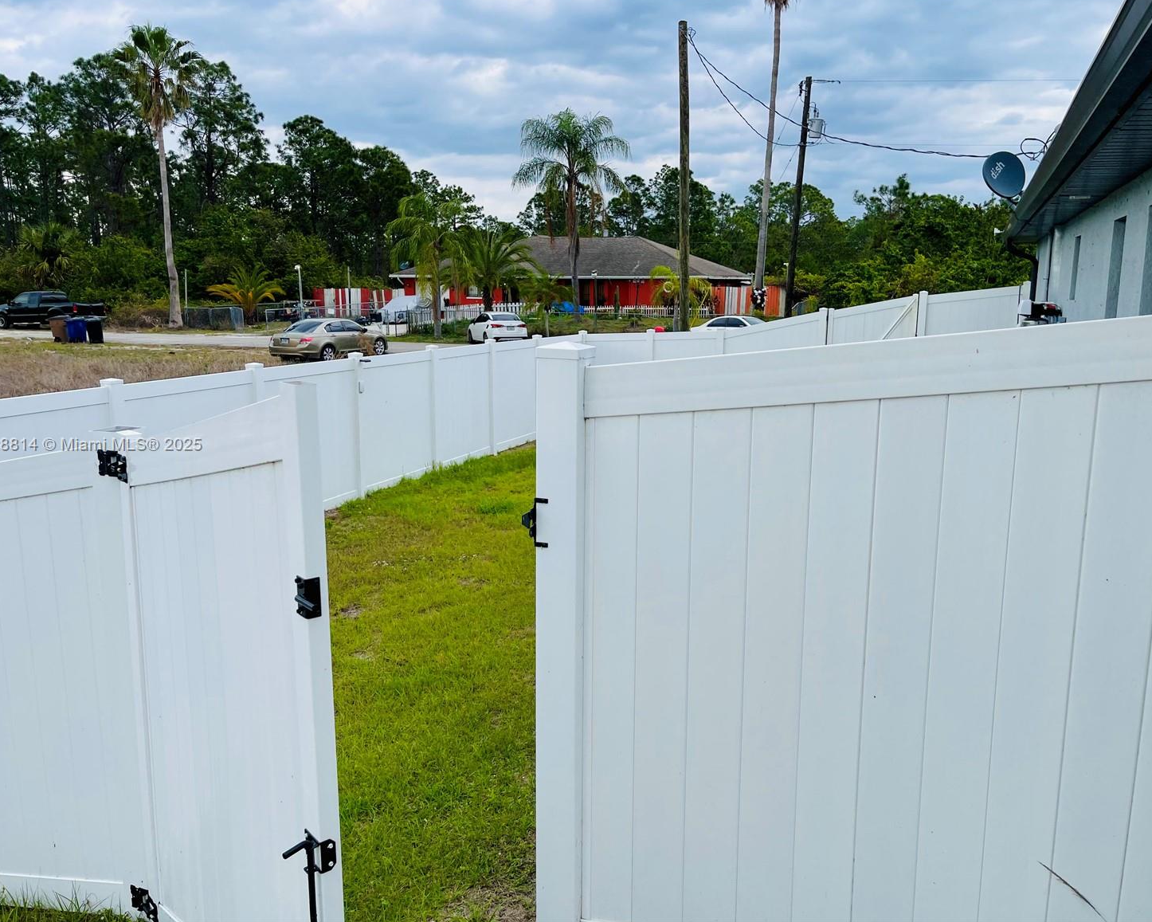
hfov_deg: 64.1
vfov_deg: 53.2
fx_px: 921
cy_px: 445
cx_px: 584
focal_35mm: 27
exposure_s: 1/1130
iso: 32
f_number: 1.6
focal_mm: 5.1
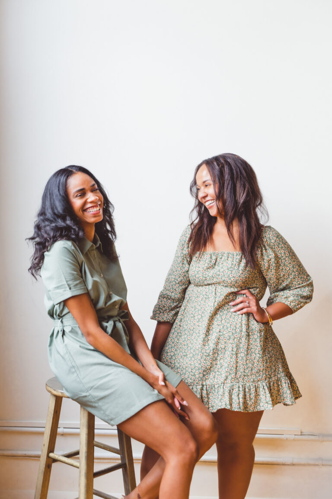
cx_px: 166
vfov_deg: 38.9
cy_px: 250
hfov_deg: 26.5
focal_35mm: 51
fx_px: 705
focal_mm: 51
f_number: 3.2
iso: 200
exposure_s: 1/125
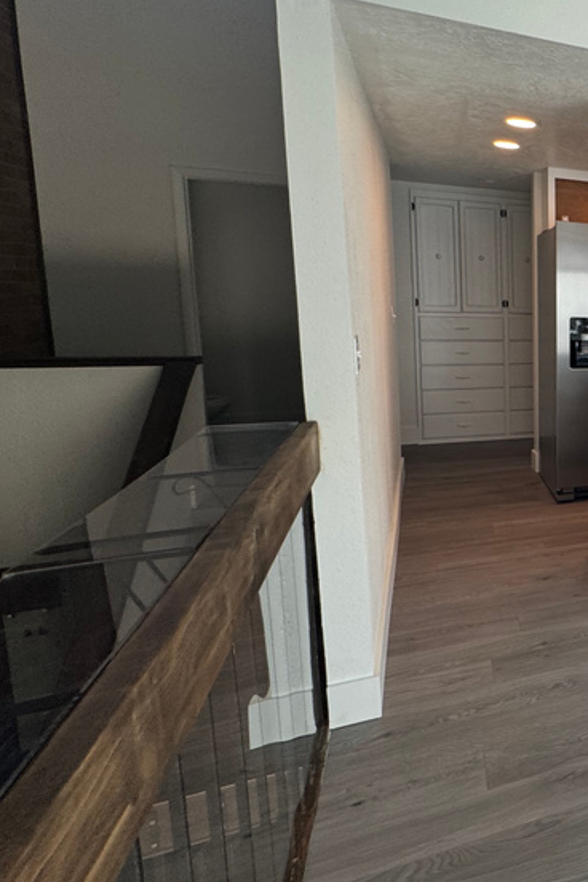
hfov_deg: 33.1
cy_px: 382
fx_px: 661
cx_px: 789
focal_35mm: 27
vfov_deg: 67.1
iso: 64
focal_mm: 2.22
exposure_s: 1/120
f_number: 2.2
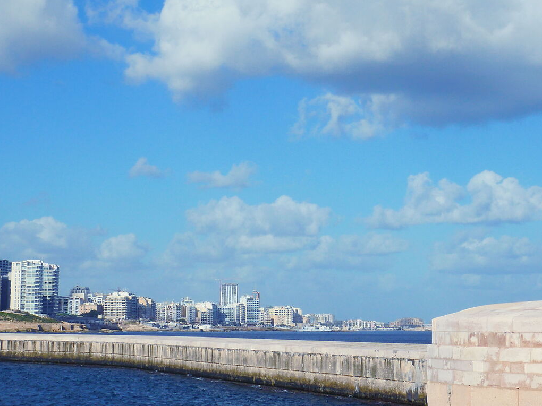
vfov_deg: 18.4
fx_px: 1253
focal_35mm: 80
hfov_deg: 24.4
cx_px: 328
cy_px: 170
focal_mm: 17
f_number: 10
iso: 200
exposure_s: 1/640
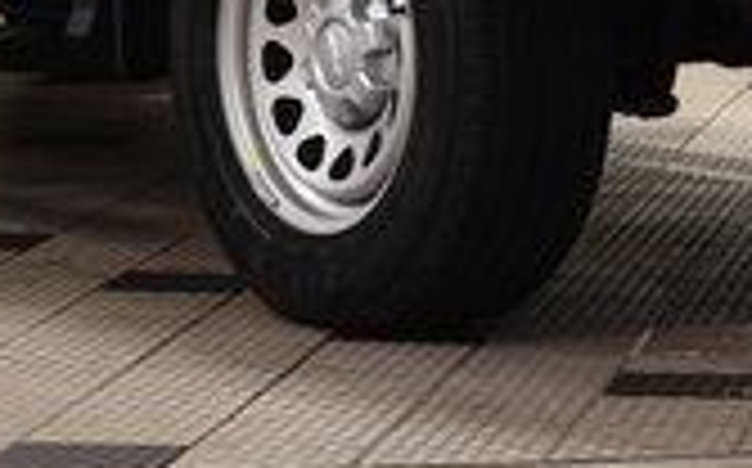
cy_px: -313
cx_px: 536
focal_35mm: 223
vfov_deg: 5.8
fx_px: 4566
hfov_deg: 9.4
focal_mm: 38
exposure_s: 1/30
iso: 640
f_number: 7.1
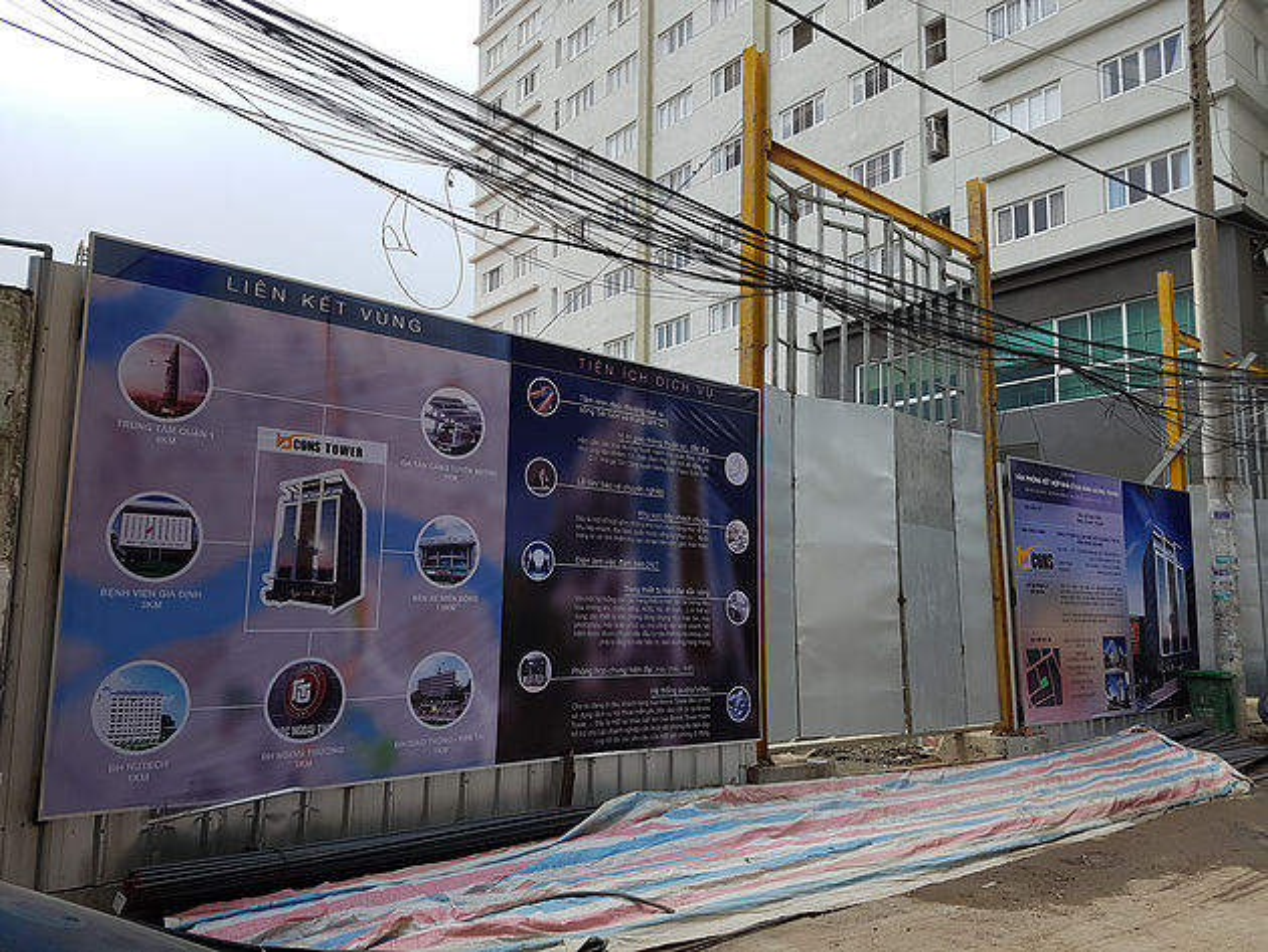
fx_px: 953
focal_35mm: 26
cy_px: 476
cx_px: 634
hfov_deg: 67.3
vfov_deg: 53.1
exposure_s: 1/1536
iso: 50
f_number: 1.7
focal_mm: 4.2
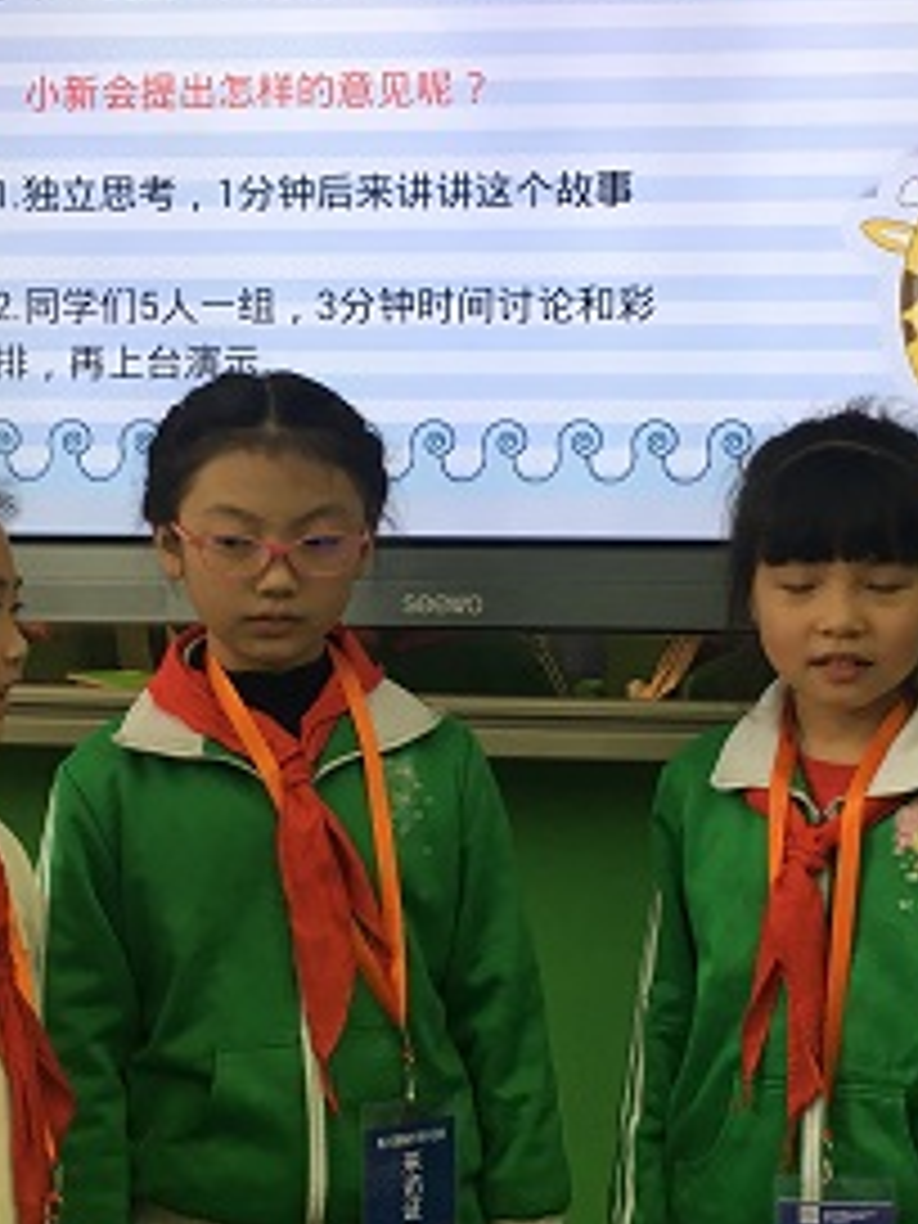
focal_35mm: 64
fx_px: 2263
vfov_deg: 30.3
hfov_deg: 22.9
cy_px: 657
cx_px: 464
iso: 25
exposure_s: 1/33
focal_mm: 4.15
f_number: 2.2
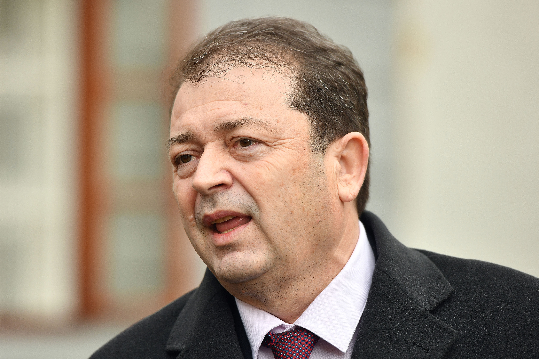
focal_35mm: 216
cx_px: 266
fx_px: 3234
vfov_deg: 6.4
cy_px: 185
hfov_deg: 9.5
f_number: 5
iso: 640
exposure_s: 1/800
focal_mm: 200
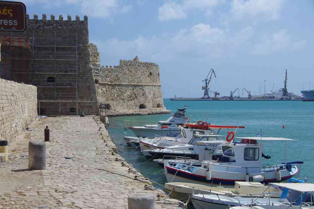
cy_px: 104
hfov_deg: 28.1
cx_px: 157
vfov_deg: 18.9
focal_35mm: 72
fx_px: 628
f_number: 11
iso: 200
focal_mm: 47.5
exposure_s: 1/160
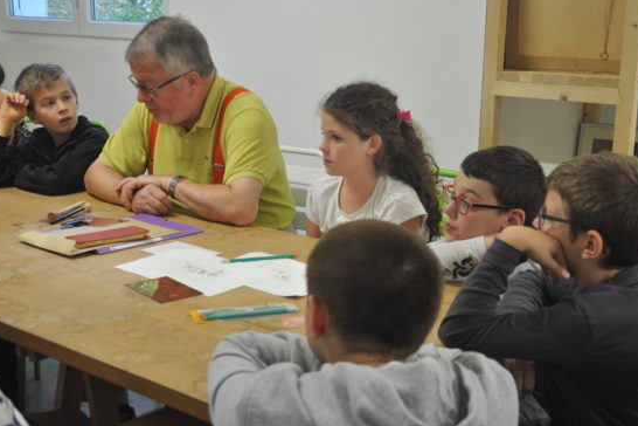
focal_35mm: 50
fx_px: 886
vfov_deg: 27.0
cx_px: 325
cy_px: 212
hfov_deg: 39.6
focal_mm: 28
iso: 400
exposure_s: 1/25
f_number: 4
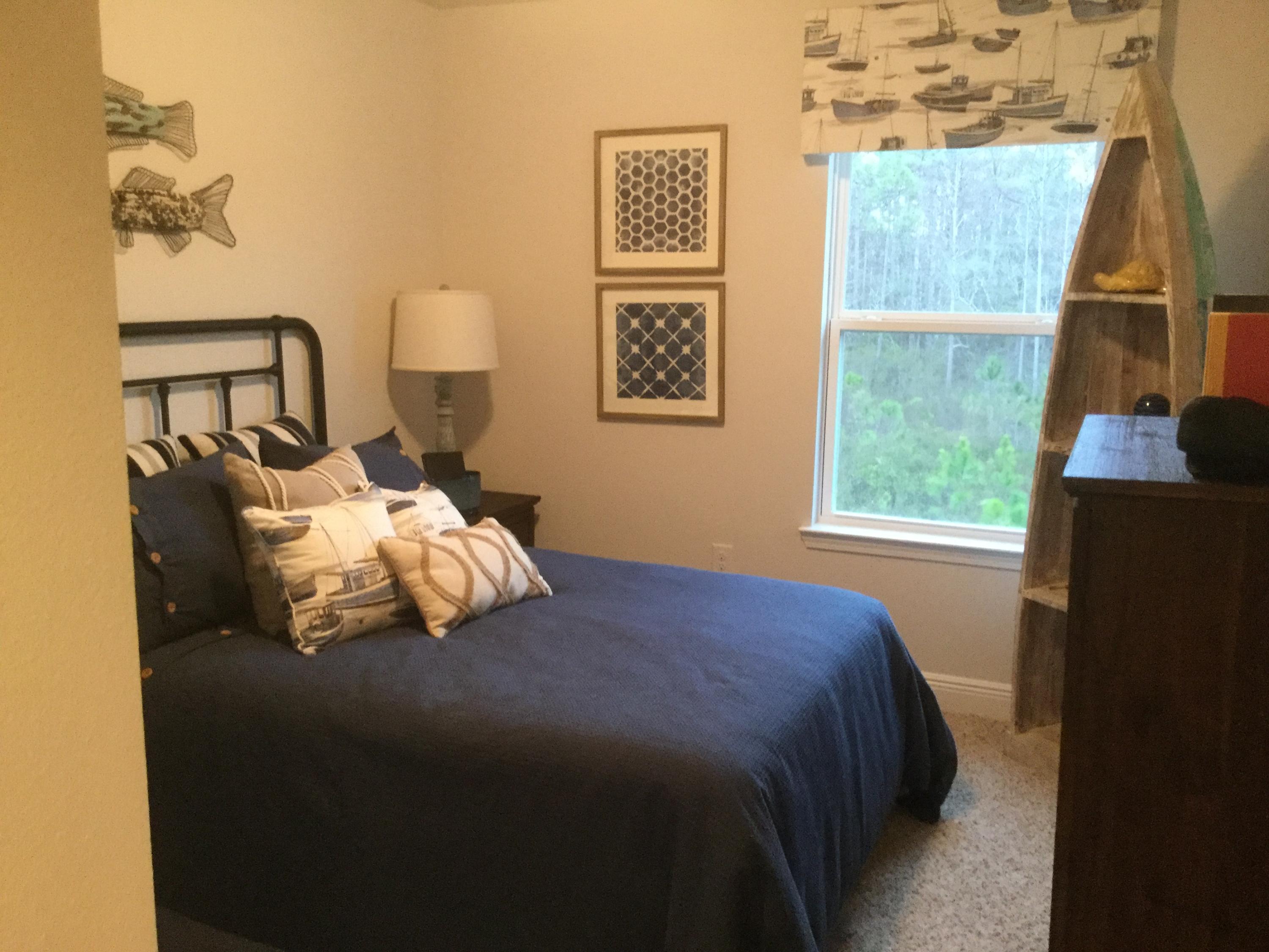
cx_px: 634
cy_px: 476
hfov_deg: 58.4
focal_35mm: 31
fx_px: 1136
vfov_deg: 45.4
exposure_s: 1/15
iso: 200
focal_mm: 3.3
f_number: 2.4
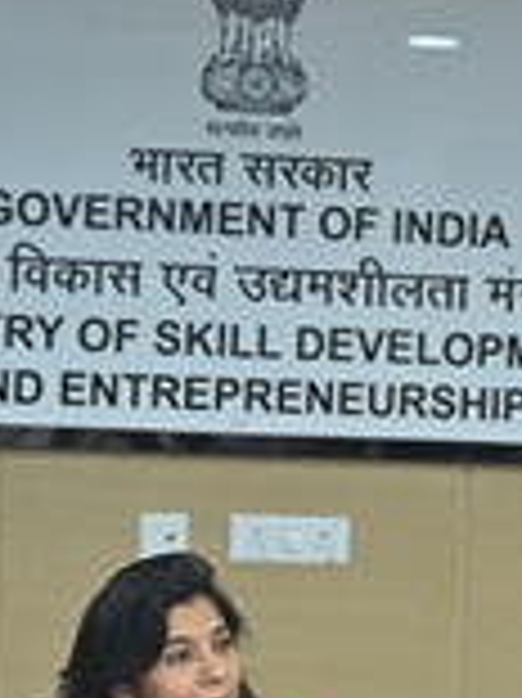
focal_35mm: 242
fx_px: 4872
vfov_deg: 8.2
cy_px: 579
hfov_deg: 6.1
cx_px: 752
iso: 1600
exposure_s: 1/160
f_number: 4
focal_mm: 65
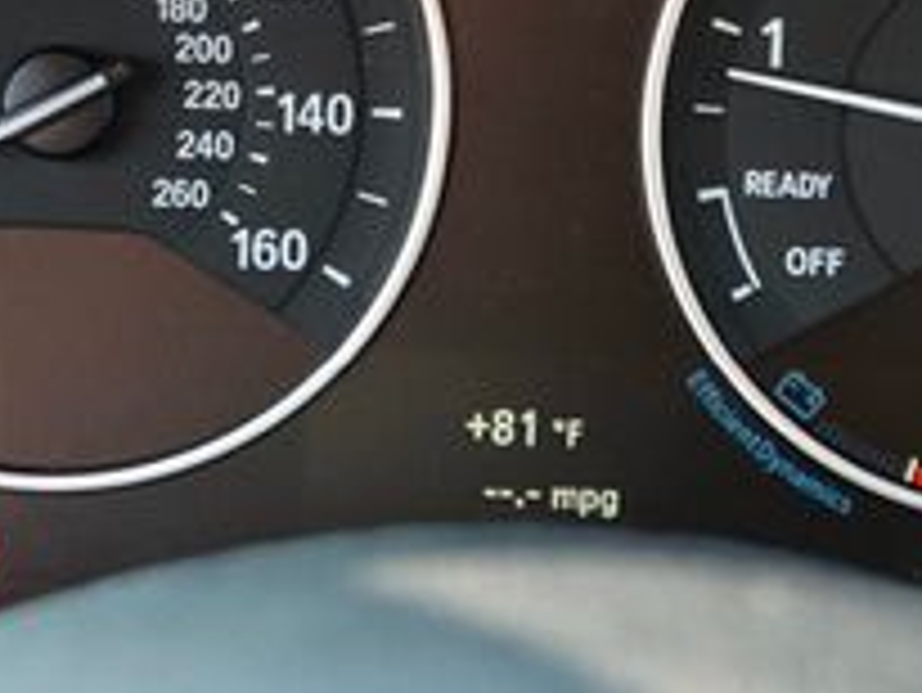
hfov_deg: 8.2
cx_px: 553
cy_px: -18
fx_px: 6396
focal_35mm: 240
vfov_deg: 6.2
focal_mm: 9
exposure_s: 1/121
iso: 100
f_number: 2.8
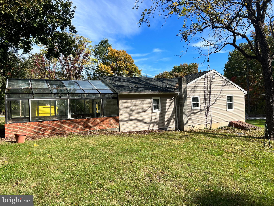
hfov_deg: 67.3
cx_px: 137
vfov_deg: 53.1
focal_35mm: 26
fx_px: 206
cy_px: 103
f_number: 1.5
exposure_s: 1/2915
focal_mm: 5.7
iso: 50
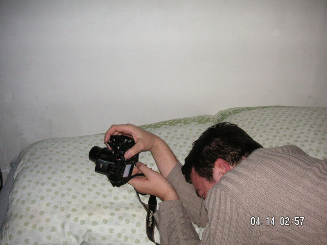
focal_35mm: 37
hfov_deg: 50.1
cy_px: 122
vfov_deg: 38.7
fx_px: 350
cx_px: 164
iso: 160
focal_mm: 6.1
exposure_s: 1/45
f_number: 2.8
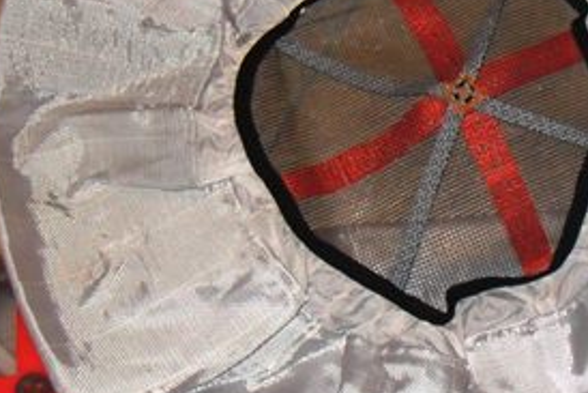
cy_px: 144
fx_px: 1111
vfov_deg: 20.0
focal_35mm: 68
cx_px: 453
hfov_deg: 29.1
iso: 400
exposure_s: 1/45
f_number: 2.8
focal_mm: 6.2
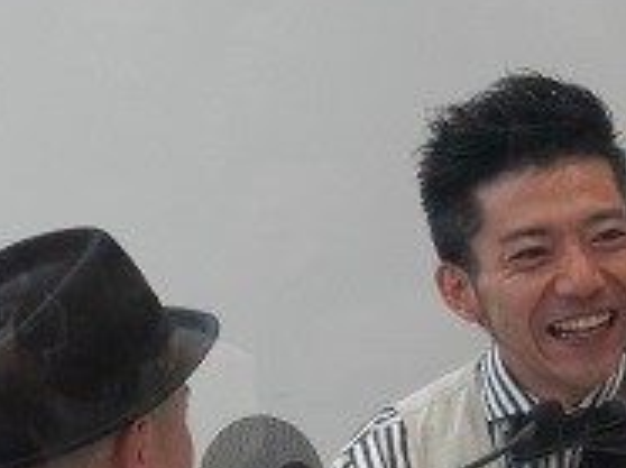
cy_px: 466
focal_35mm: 493
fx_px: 8904
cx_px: 579
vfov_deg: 3.0
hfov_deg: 4.0
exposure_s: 1/20
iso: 200
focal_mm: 36.5
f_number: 5.9
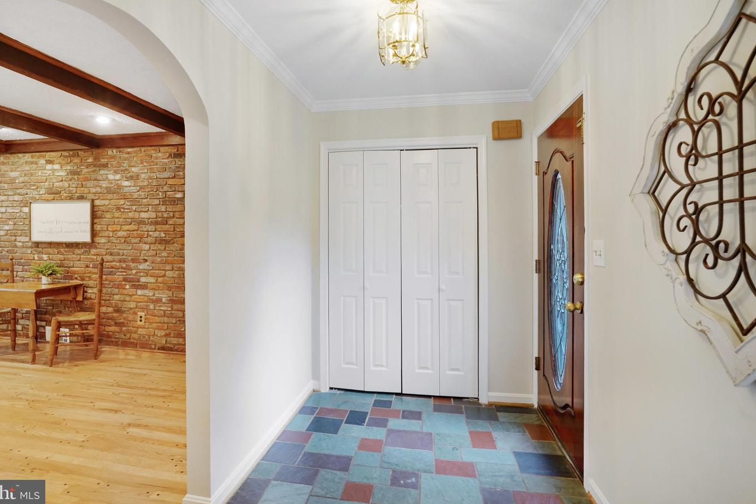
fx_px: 357
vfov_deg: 70.4
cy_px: 241
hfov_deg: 93.2
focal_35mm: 17
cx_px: 360
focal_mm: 16
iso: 1250
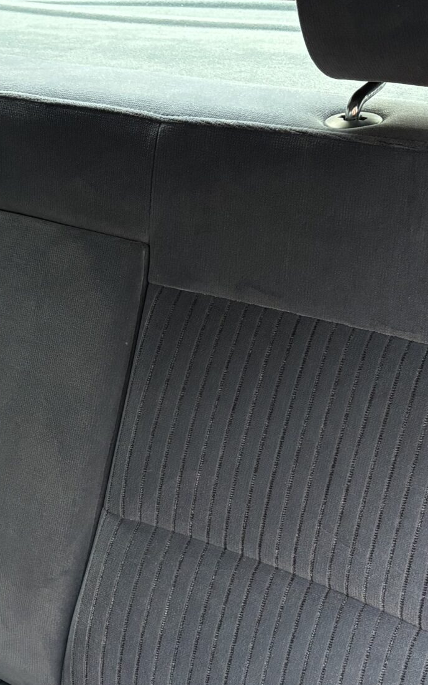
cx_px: 140
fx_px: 1194
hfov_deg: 20.2
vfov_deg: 31.9
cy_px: 405
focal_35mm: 64
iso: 250
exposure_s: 1/60
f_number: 1.6
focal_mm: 5.96
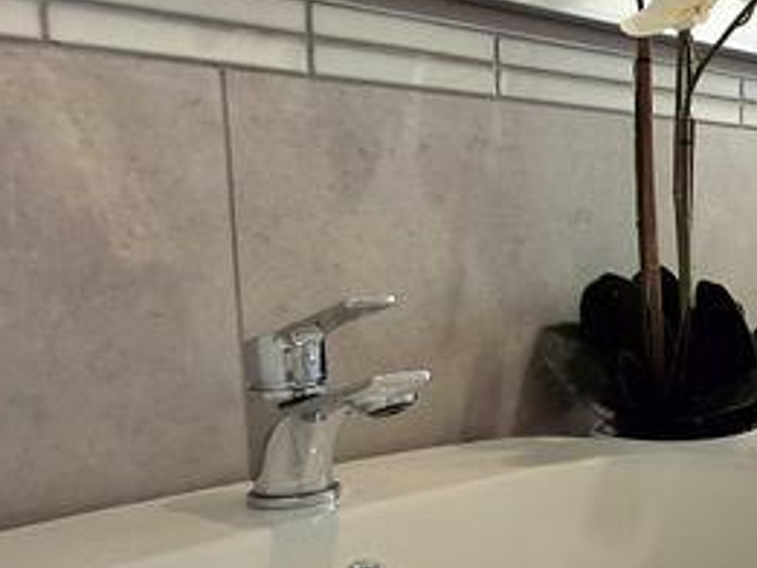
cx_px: 803
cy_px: 367
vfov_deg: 29.5
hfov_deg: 34.4
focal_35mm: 49
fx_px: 1072
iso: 50
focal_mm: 1.64
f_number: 2.2
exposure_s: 1/60.2
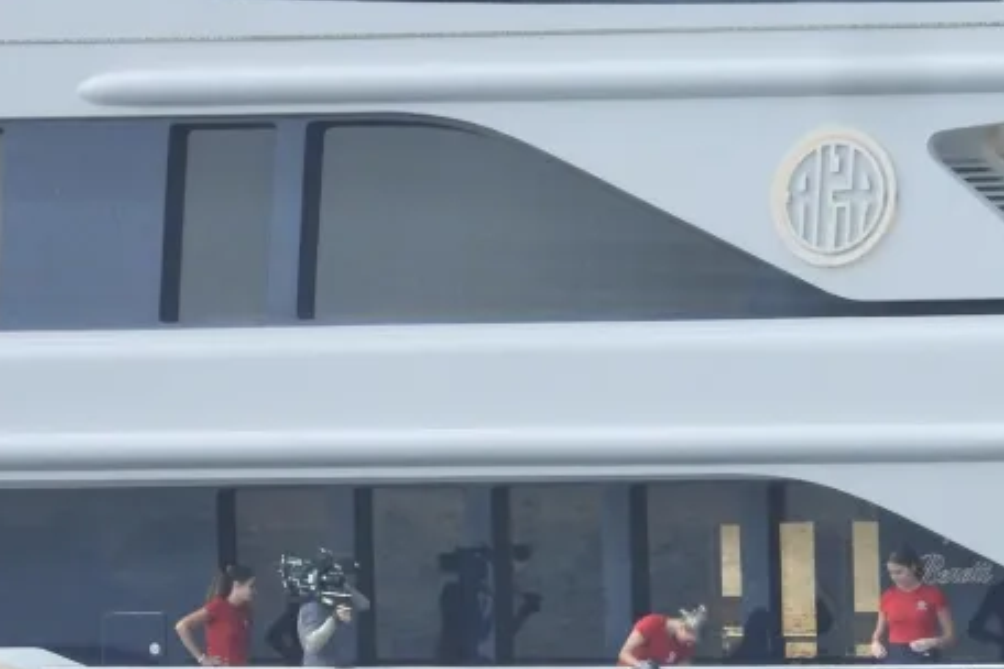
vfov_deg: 1.3
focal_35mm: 1041
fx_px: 29030
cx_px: 757
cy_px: 385
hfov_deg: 2.0
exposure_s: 1/640
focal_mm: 108
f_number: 5
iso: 200
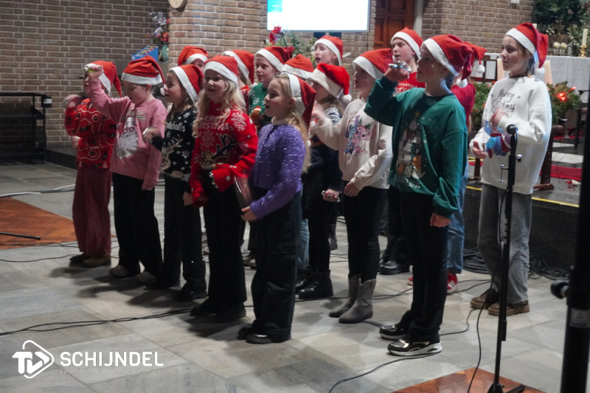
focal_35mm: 54
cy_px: 196
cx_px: 295
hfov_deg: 36.9
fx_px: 885
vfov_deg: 25.0
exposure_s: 1/25
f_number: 5.6
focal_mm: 36
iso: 6400
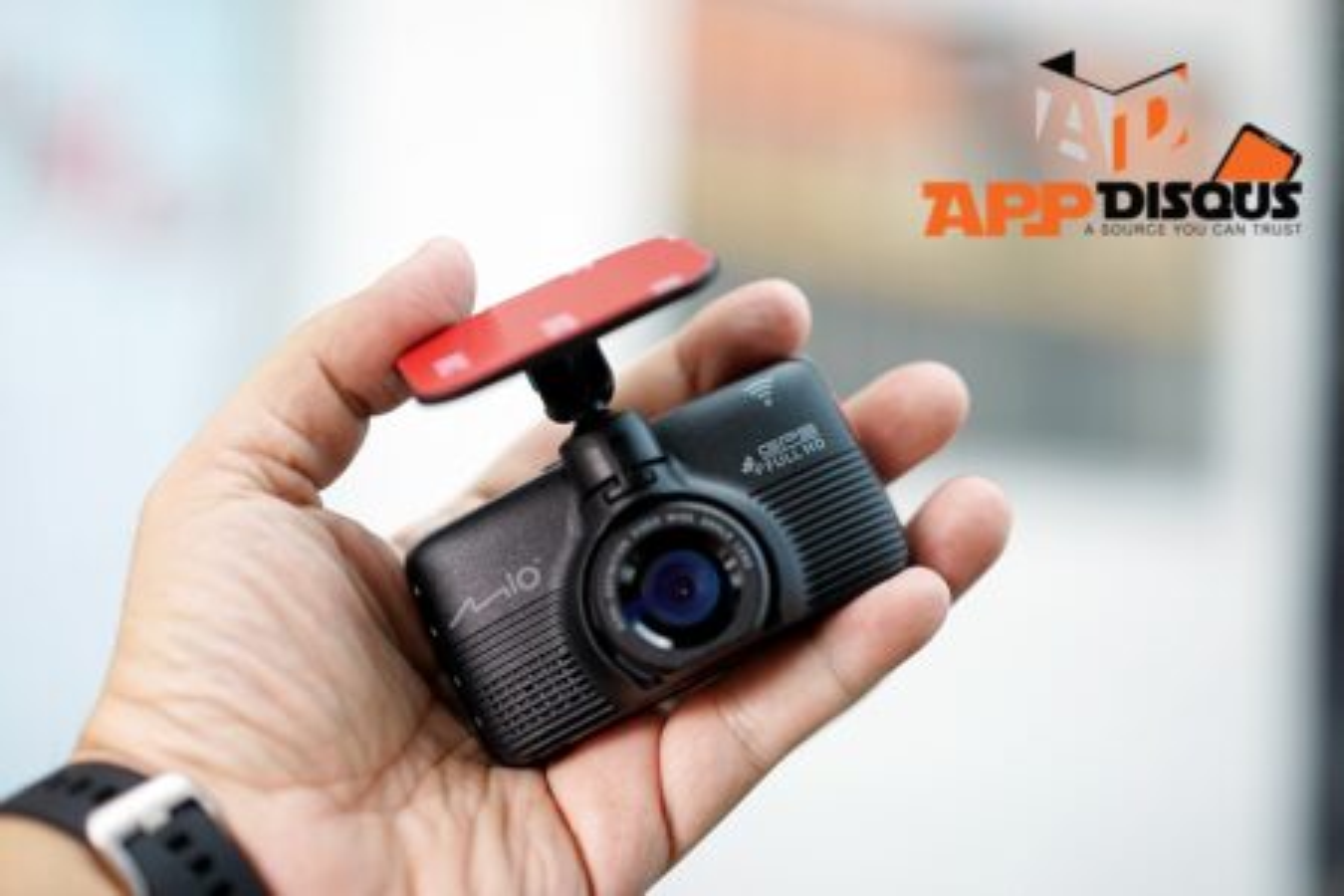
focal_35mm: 55
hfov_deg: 36.2
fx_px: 2053
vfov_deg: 24.6
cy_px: 448
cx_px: 672
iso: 500
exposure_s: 1/800
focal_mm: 55
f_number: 2
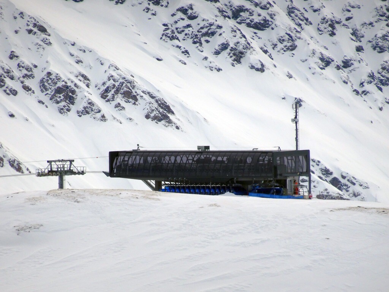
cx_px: 194
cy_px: 146
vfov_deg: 3.3
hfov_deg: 4.4
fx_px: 5091
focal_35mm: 453
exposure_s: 1/1250
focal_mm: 77.35
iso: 80
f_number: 6.3
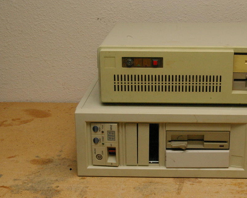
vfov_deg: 22.2
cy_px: 111
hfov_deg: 27.5
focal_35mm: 69
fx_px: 502
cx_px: 162
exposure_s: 1/60
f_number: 27
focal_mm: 31
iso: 1600
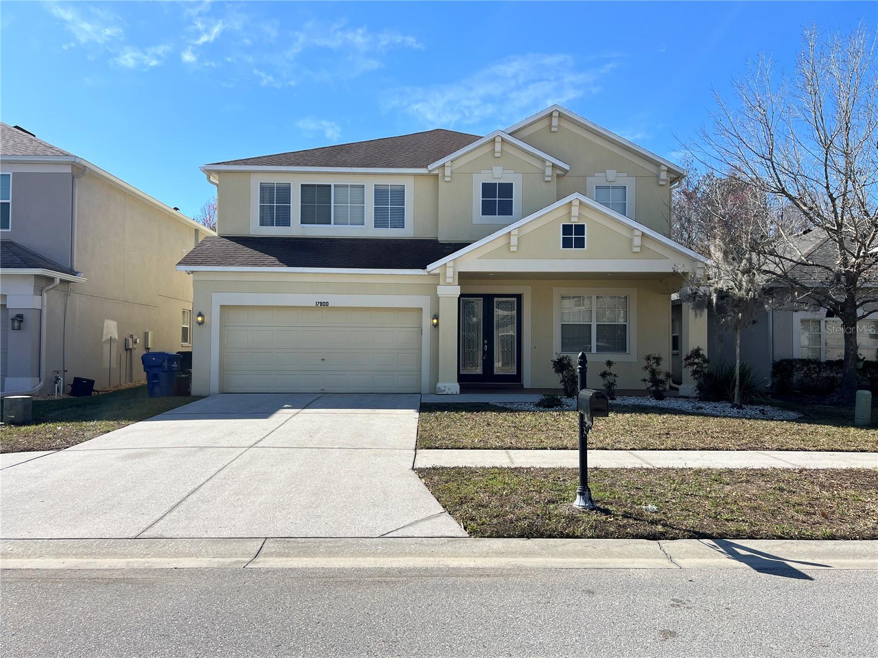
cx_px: 439
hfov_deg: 67.3
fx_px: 659
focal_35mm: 26
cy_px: 329
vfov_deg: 53.1
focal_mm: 5.7
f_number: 1.5
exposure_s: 1/3831
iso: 50
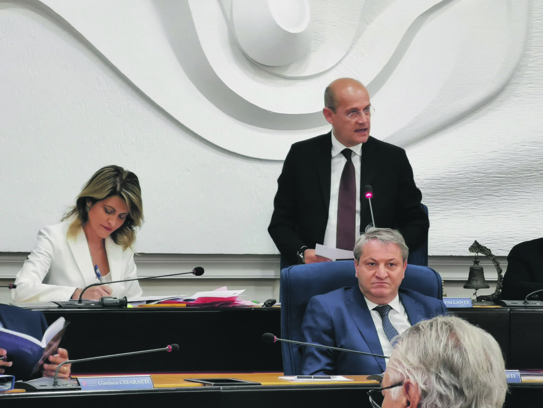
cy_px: 204
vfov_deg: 8.2
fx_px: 2839
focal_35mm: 181
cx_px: 272
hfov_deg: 10.9
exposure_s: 1/33.3
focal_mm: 14.46
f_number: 3.4
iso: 400
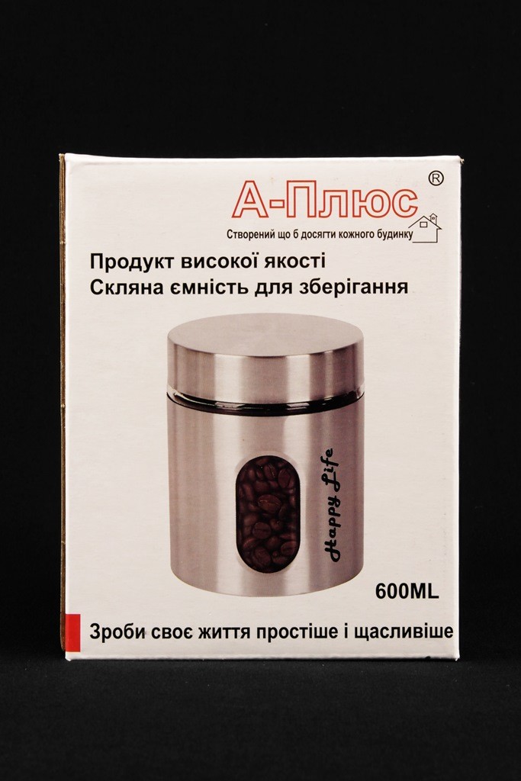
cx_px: 260
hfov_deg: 19.7
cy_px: 390
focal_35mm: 69
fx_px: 1497
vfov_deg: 29.2
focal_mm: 45
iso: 200
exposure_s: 1/2
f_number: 22
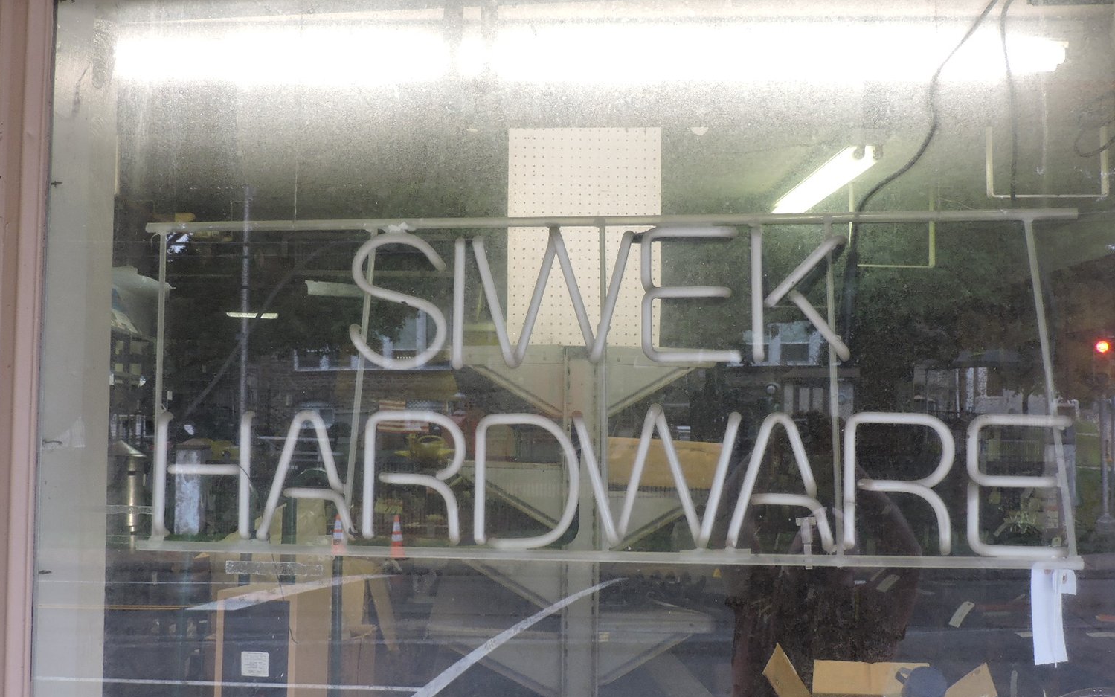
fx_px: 1398
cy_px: 384
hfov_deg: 43.5
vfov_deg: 28.0
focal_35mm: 46
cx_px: 560
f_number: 3.4
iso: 200
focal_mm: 7.7
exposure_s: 1/50
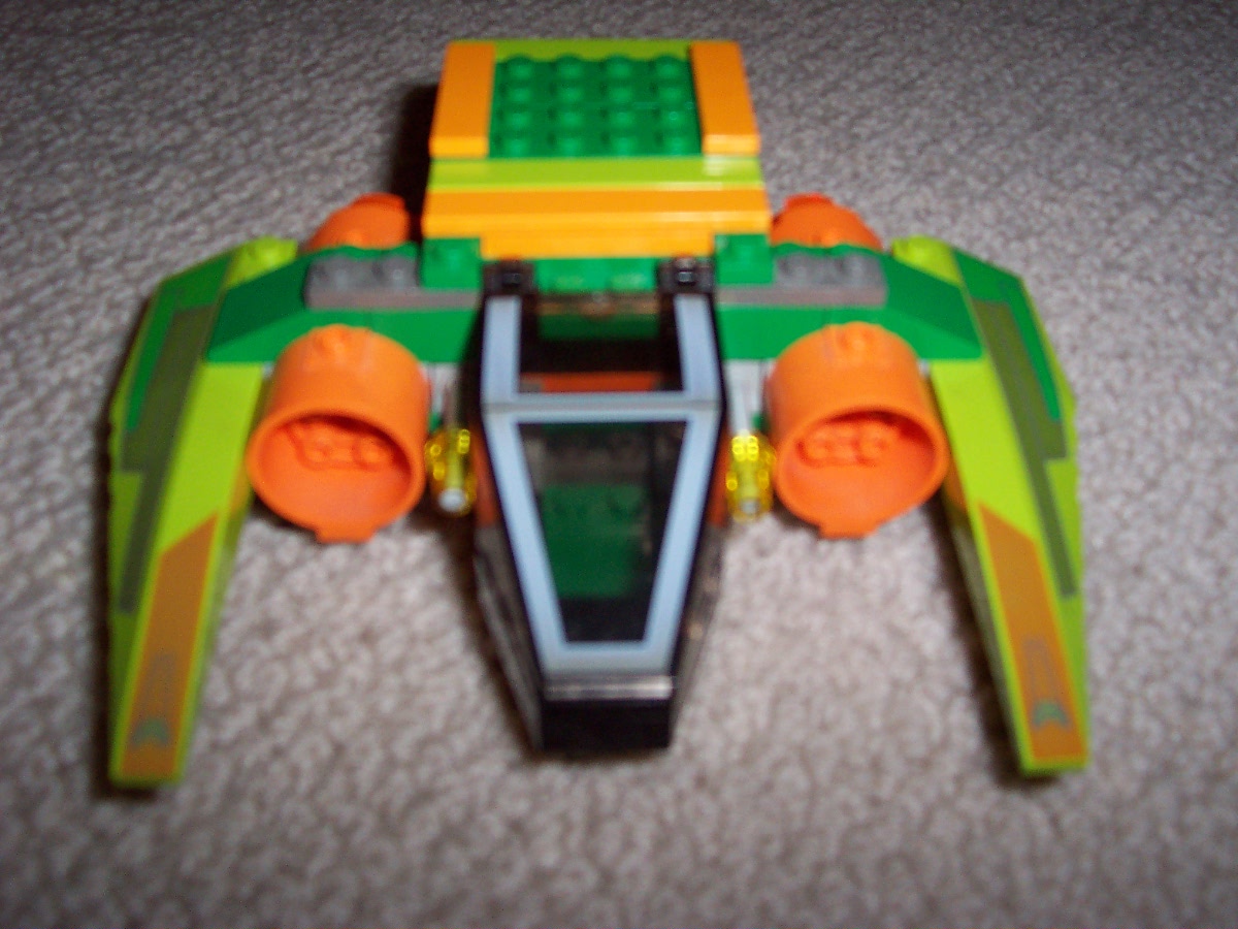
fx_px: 1323
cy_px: 464
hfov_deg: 50.1
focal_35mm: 37
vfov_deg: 38.7
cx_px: 619
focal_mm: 5.6
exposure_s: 1/60
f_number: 2.8
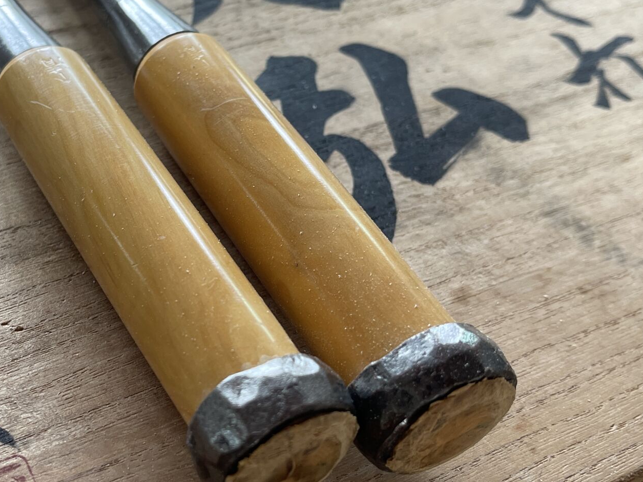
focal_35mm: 51
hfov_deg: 36.9
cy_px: 212
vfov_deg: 28.5
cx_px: 191
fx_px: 947
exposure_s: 1/120
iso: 100
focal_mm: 5.1
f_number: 1.6
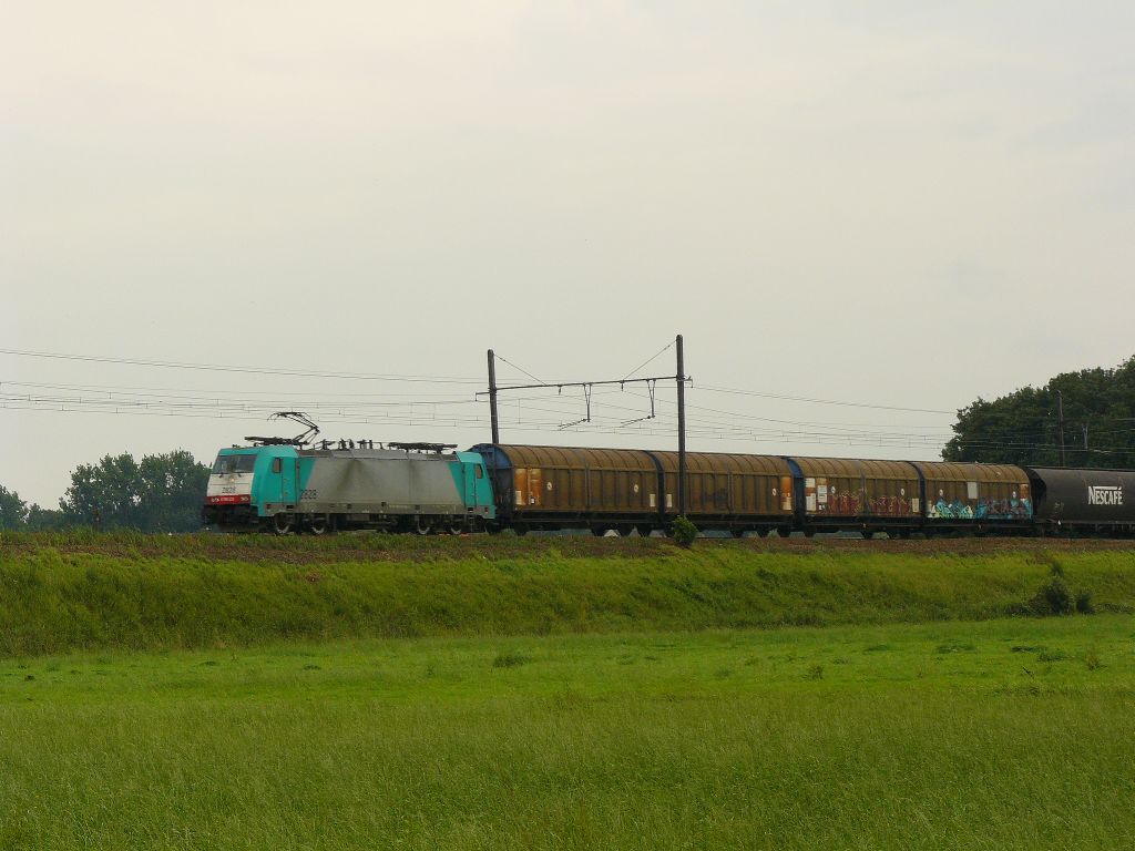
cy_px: 426
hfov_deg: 16.1
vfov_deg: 12.1
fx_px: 4000
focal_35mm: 122
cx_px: 568
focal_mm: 20.3
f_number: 4.5
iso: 100
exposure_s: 1/200
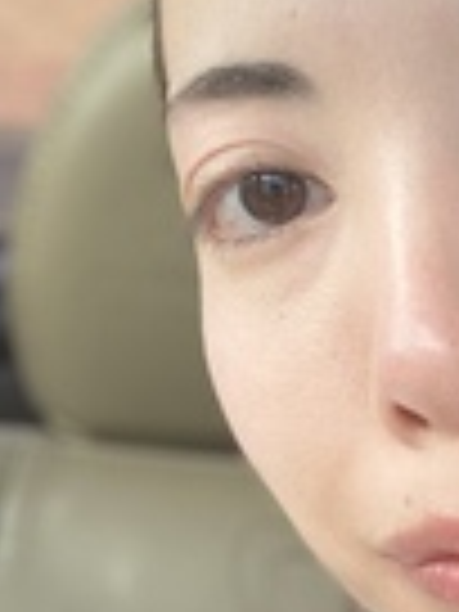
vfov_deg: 16.4
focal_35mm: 118
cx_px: 752
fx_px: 2086
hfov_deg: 11.8
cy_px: 608
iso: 64
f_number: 2.2
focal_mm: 2.87
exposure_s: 1/121
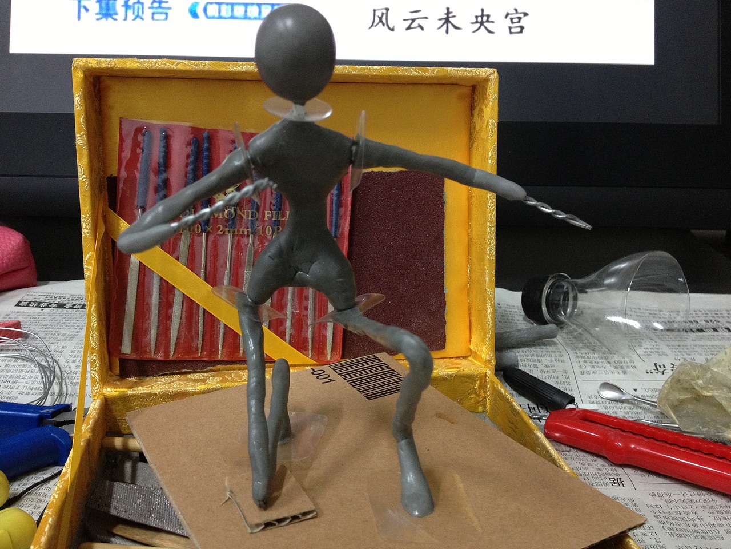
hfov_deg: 52.6
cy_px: 274
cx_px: 366
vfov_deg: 40.7
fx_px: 739
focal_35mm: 35
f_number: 2.4
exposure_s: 1/20
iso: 250
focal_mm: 4.28
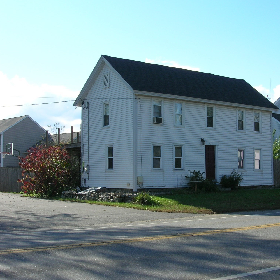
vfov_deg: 34.0
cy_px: 140
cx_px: 184
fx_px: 458
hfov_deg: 33.8
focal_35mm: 50
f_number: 5.2
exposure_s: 1/248
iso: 50
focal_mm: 7
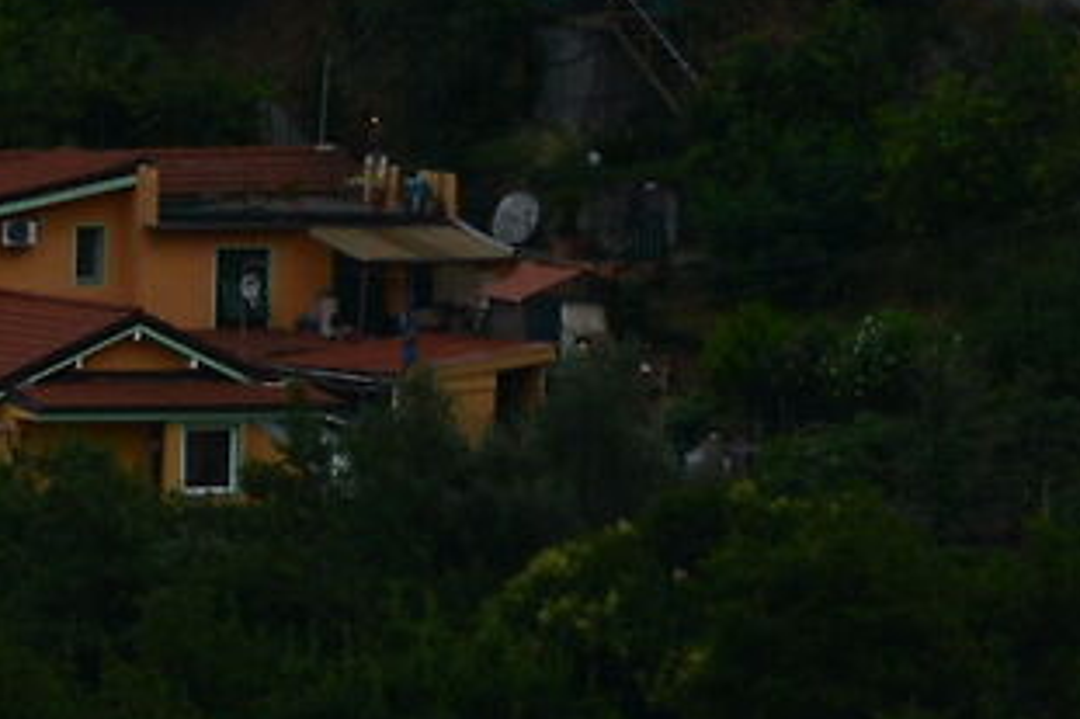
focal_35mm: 579
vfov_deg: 2.3
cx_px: 1382
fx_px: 17360
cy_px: -1827
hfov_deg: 3.6
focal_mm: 50
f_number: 7.1
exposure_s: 1/200
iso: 160
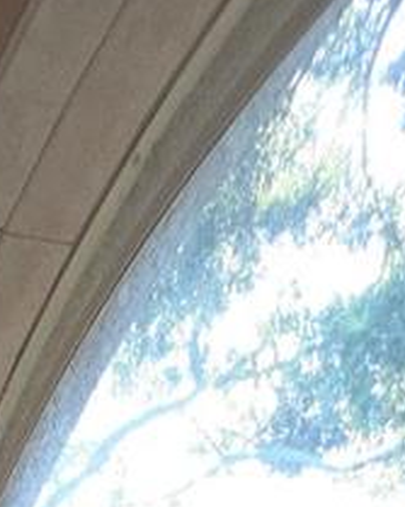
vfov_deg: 13.3
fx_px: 1095
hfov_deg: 17.9
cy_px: 1351
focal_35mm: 73
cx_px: -264
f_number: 1.9
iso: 64
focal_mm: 2.2
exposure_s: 1/60
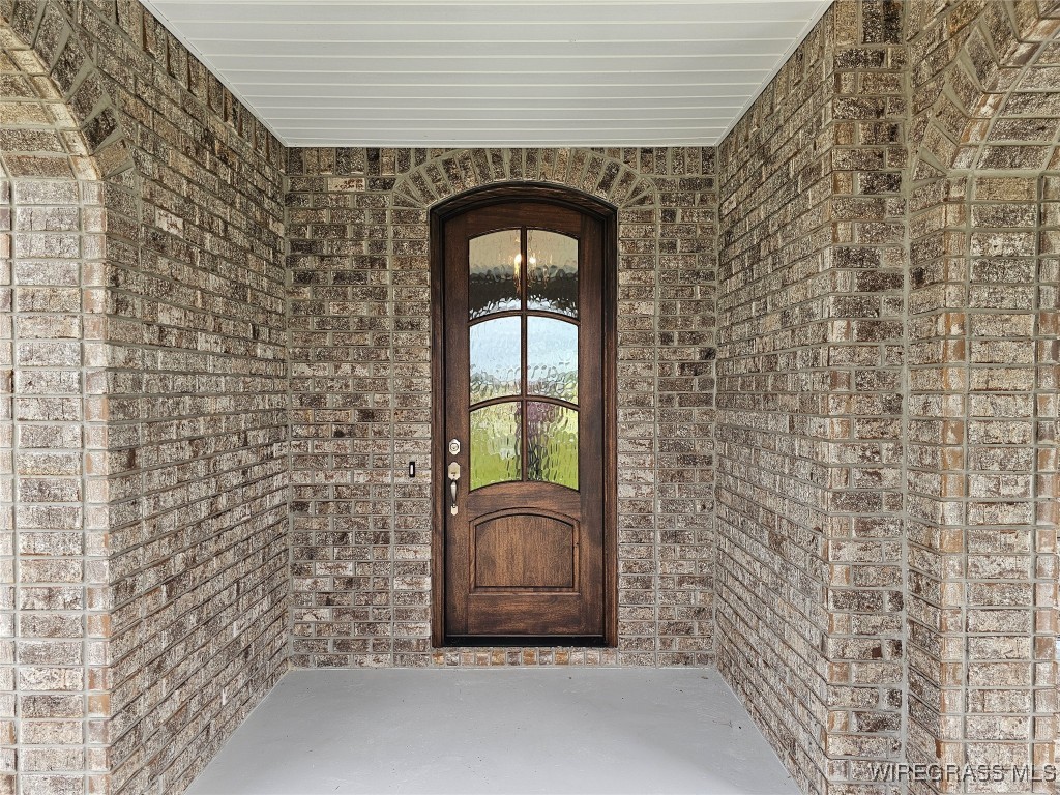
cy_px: 398
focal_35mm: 23
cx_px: 530
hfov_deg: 73.9
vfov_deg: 58.9
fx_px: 704
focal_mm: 6.3
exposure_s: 1/180
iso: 25
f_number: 1.7
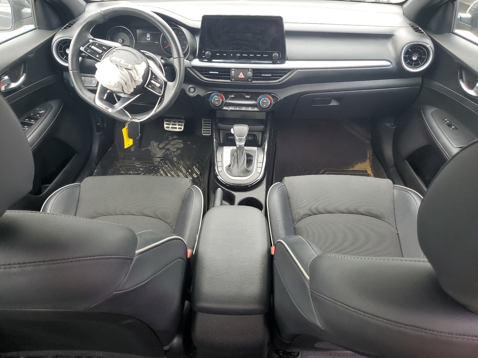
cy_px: 179
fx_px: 359
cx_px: 239
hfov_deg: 67.3
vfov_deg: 53.1
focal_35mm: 26
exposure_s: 1/120
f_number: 1.5
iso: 62
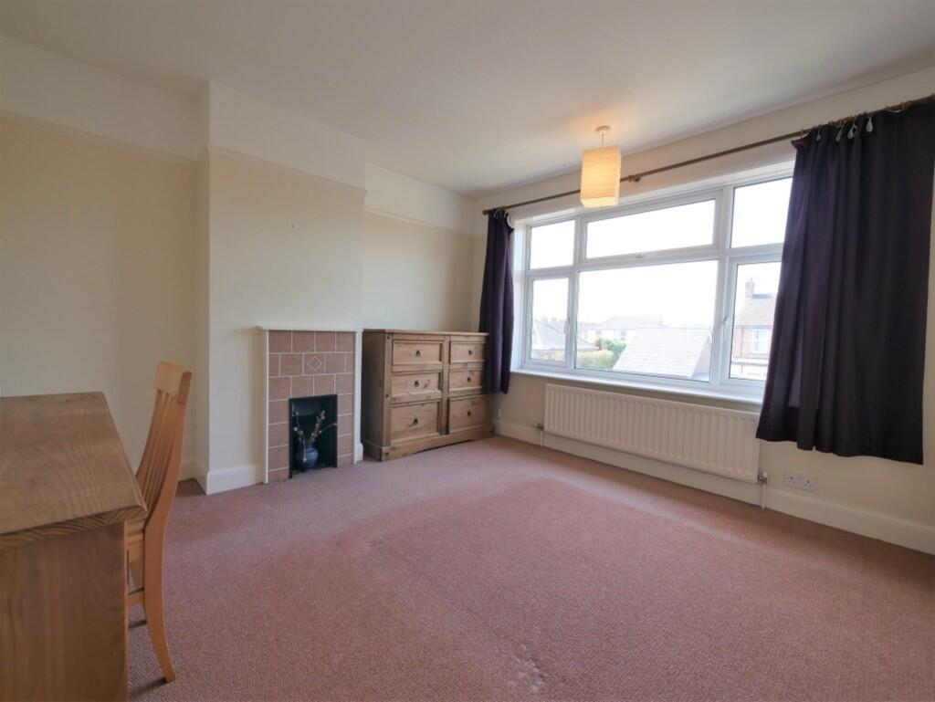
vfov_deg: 85.7
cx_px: 468
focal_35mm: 14
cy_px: 351
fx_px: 378
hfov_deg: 102.0
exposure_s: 1/125
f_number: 4
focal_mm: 7
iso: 200
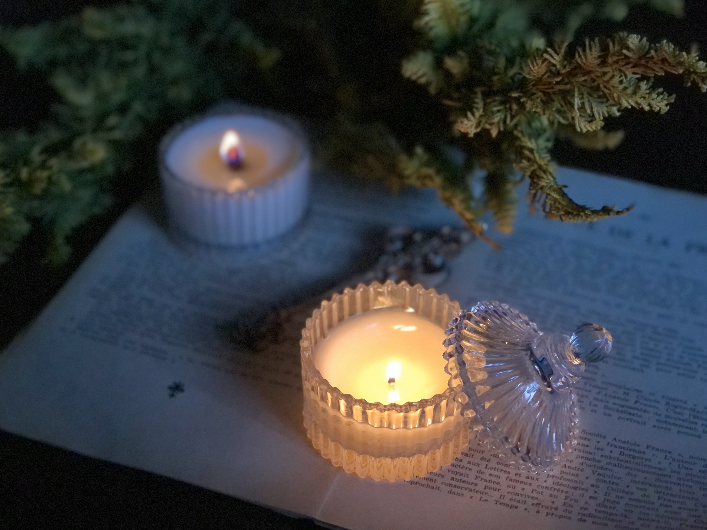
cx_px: 354
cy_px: 265
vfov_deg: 25.7
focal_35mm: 57
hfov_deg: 33.8
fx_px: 1164
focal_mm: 6.6
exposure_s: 1/30
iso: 250
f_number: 2.8
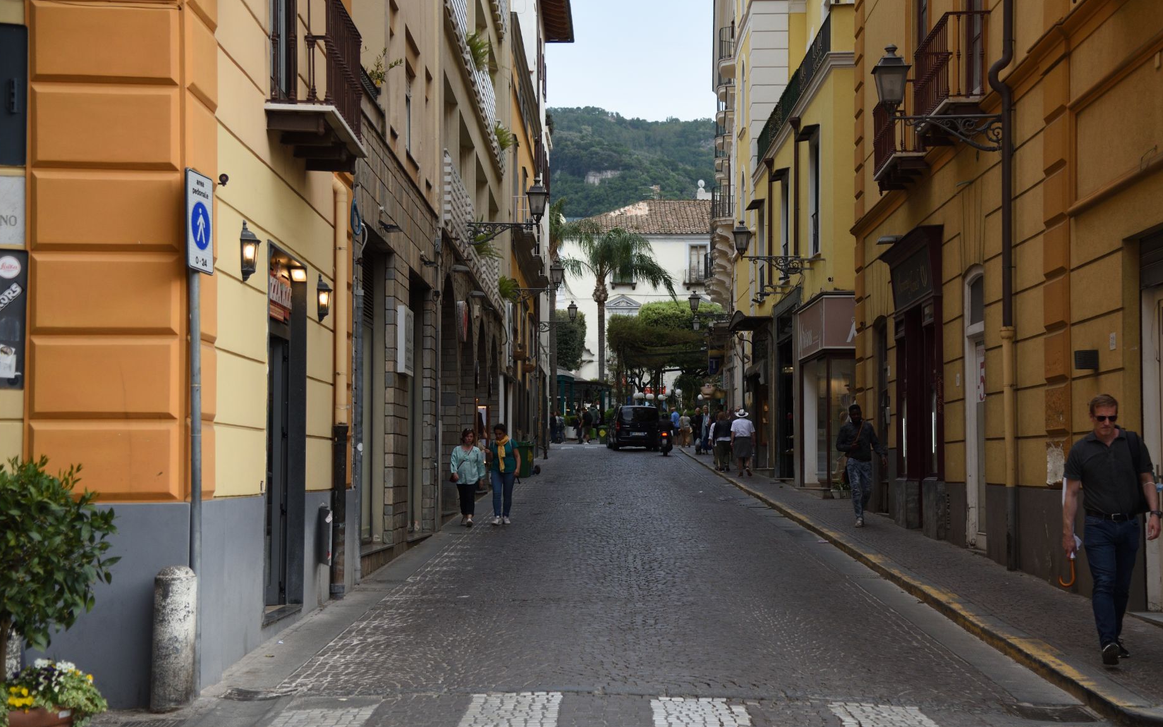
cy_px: 378
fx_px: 1870
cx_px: 638
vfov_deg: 22.0
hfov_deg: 34.5
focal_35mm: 59
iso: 800
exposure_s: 1/2500
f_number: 4
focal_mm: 52
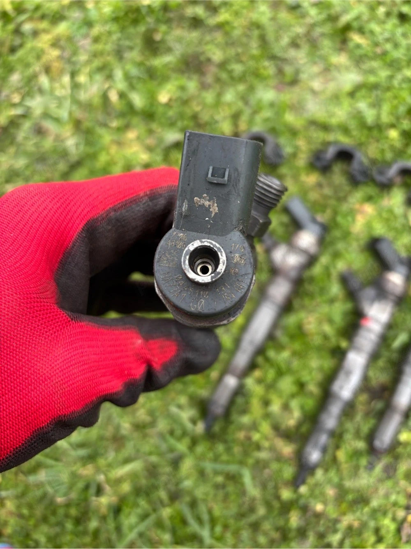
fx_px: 412
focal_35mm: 26
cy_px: 274
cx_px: 206
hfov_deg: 53.0
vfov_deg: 67.3
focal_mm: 5.96
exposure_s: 1/121
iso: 64
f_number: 1.6
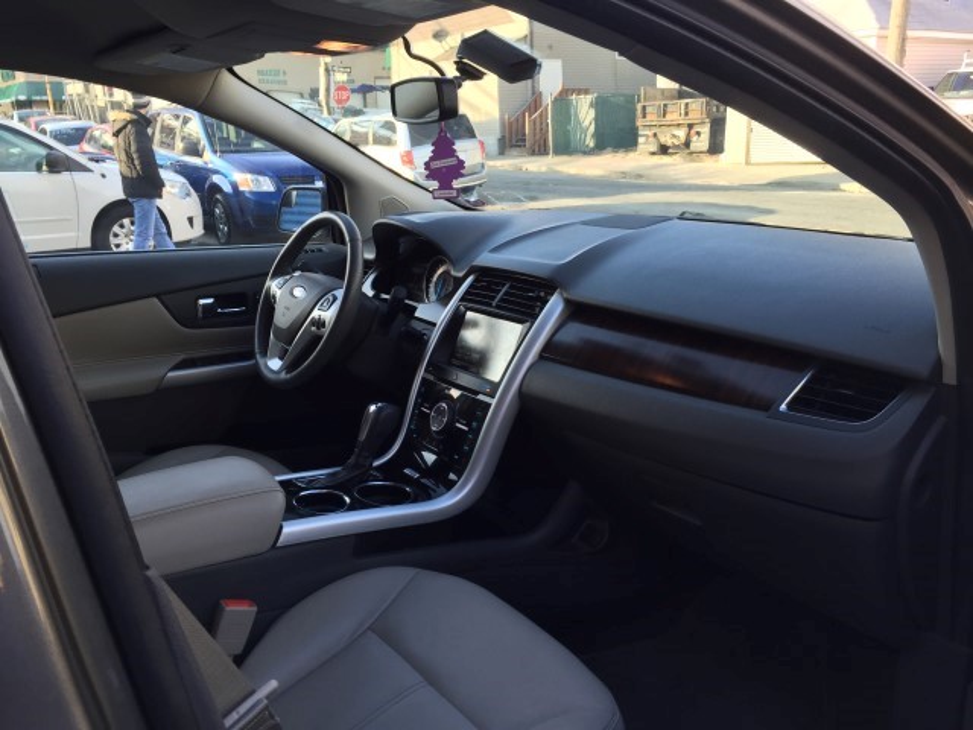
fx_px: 815
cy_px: 365
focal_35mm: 29
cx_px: 486
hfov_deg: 61.7
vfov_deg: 48.2
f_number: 2.2
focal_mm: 4.15
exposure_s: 1/120
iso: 40
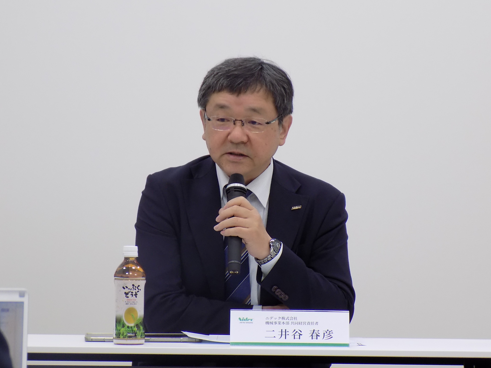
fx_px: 2383
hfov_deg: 11.8
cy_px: 184
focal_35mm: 168
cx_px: 246
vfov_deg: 8.8
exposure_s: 1/30
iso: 250
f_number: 5.3
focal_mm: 29.9
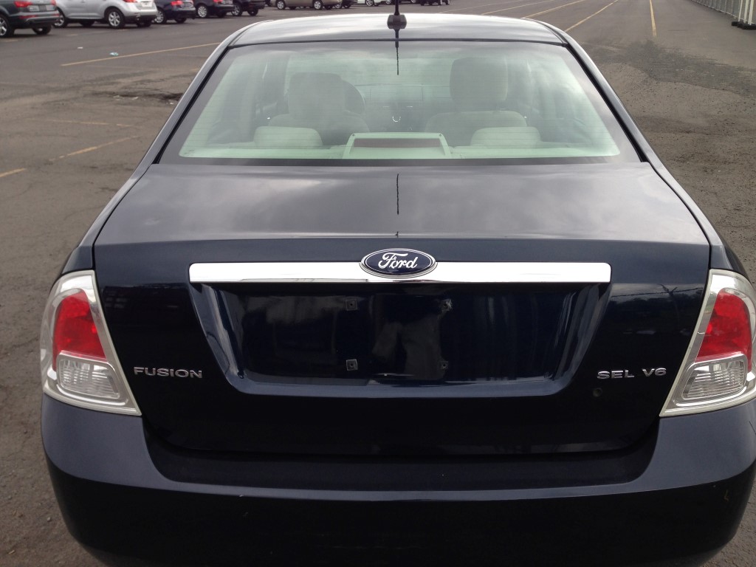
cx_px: 378
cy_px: 284
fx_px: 721
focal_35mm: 33
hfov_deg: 55.4
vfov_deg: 42.9
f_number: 2.4
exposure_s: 1/330
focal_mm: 4.12
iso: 50
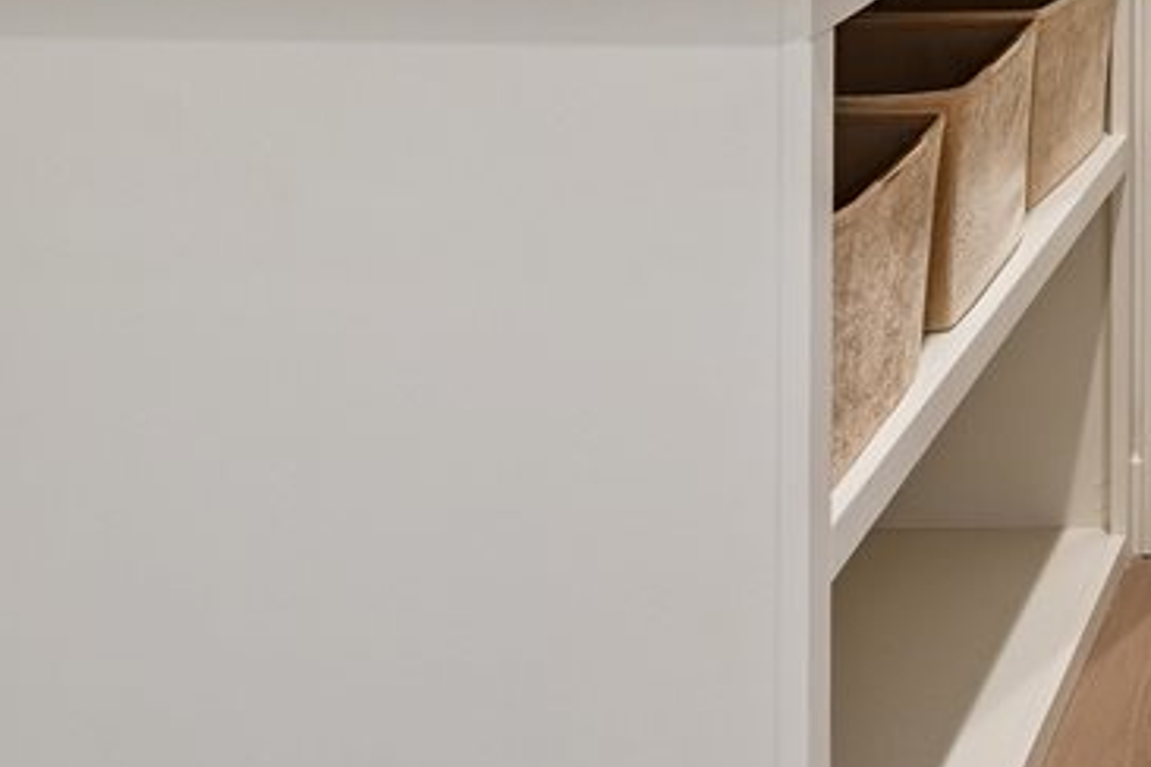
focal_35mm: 56
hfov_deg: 27.7
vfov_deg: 20.0
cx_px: 1604
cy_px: -464
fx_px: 1790
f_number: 8
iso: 400
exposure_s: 1/15
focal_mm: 16
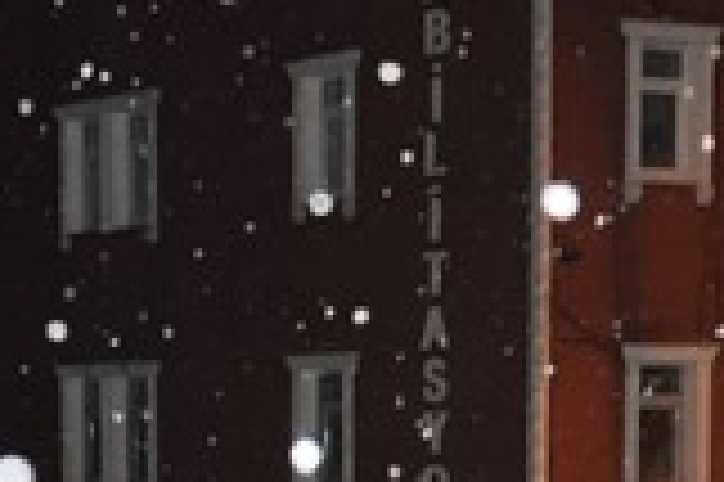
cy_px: 824
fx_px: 3034
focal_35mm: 151
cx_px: 103
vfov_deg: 8.7
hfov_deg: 13.5
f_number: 4.5
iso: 1000
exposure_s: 1/60
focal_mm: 25
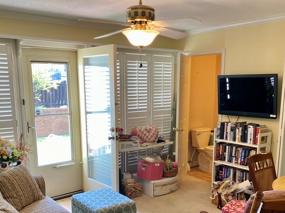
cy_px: 153
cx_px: 141
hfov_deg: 49.0
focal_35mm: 38
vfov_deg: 37.0
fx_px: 313
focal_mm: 4.25
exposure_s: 1/120
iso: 100
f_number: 1.8
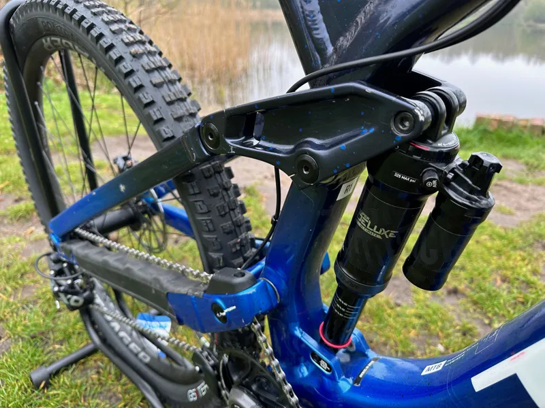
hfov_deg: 71.6
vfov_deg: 56.8
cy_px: 204
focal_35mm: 24
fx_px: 378
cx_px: 272
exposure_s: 1/121
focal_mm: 6.86
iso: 125
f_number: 1.78
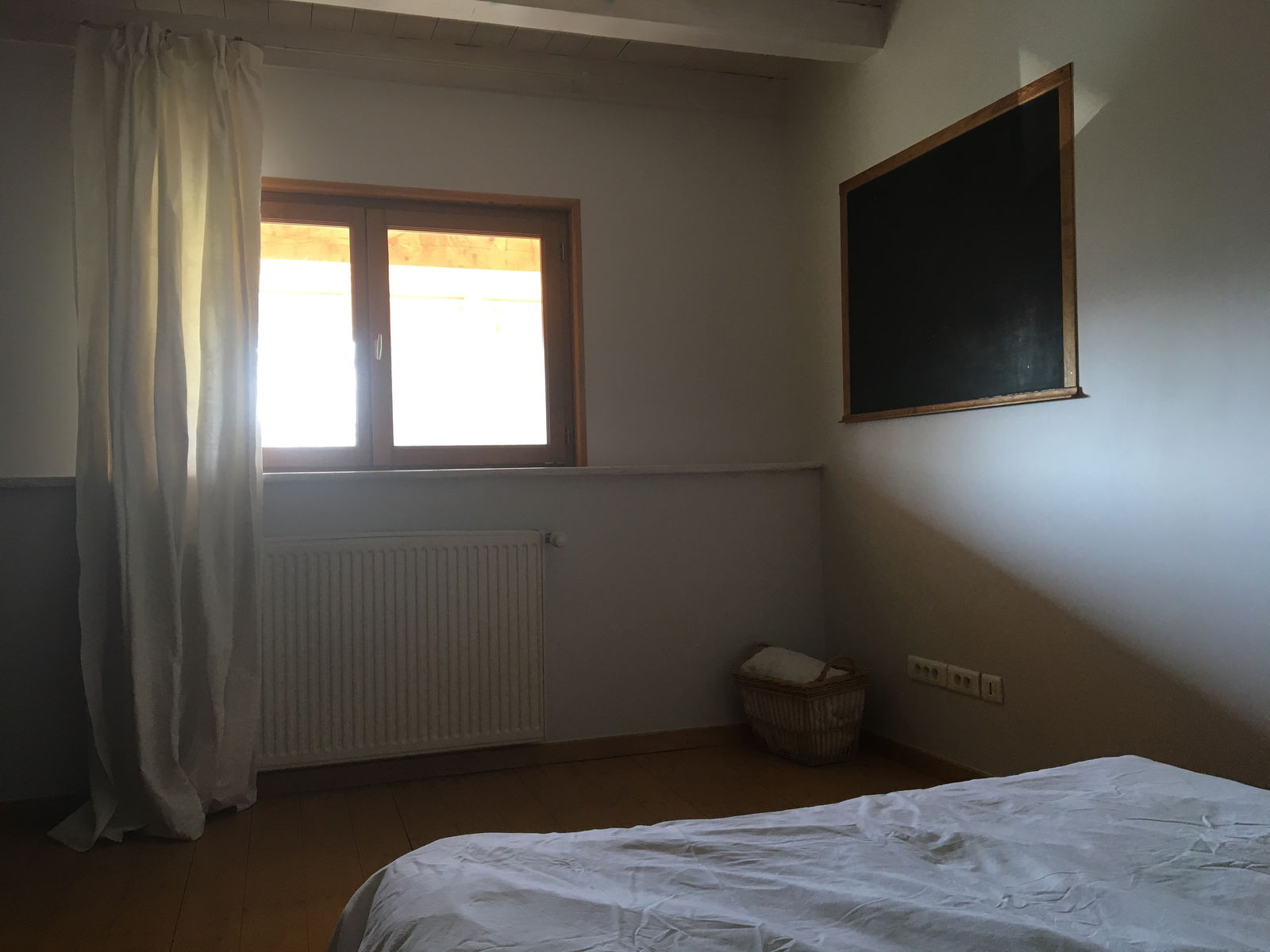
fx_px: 1064
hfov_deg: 61.7
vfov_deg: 48.2
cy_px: 476
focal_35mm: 29
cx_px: 635
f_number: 2.2
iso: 50
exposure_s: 1/33
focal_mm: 4.15
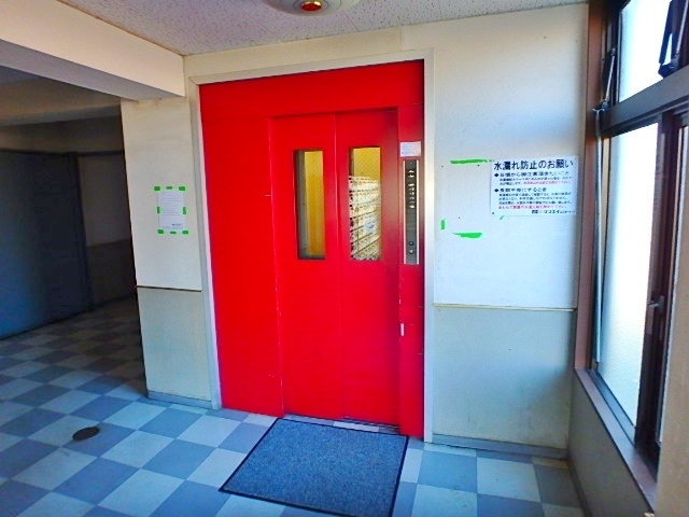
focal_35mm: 21
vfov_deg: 63.4
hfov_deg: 79.0
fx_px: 418
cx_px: 344
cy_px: 258
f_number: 3.5
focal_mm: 3.7
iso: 200
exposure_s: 1/40
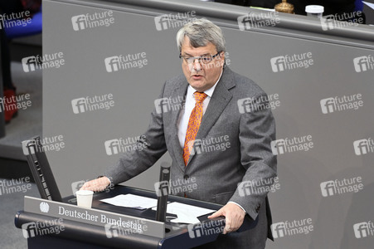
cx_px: 187
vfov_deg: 3.6
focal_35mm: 380
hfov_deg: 5.4
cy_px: 124
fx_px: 3945
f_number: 5.6
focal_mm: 380
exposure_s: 1/250
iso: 8000
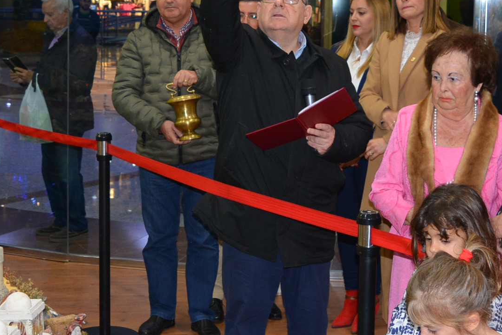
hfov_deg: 27.0
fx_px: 1047
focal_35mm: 75
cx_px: 253
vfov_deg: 18.1
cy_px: 87
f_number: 3.5
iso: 450
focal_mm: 18
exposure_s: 1/60
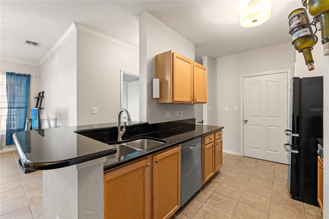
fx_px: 137
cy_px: 110
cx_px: 164
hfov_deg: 100.4
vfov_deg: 77.3
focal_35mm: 15
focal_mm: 10
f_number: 7.1
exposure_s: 1/6
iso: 400
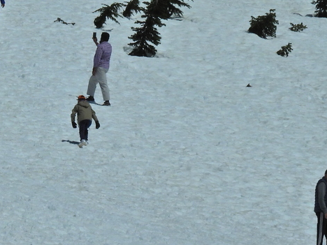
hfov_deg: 3.3
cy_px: 233
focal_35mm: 602
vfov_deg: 2.5
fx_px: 5687
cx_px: -113
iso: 100
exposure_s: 1/2000
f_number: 7.1
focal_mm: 39.3
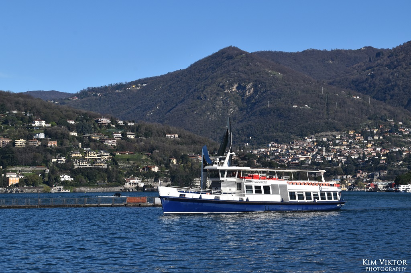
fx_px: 1455
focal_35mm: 128
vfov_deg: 10.7
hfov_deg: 16.1
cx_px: 206
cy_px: 136
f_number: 11
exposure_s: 1/500
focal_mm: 85
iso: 200
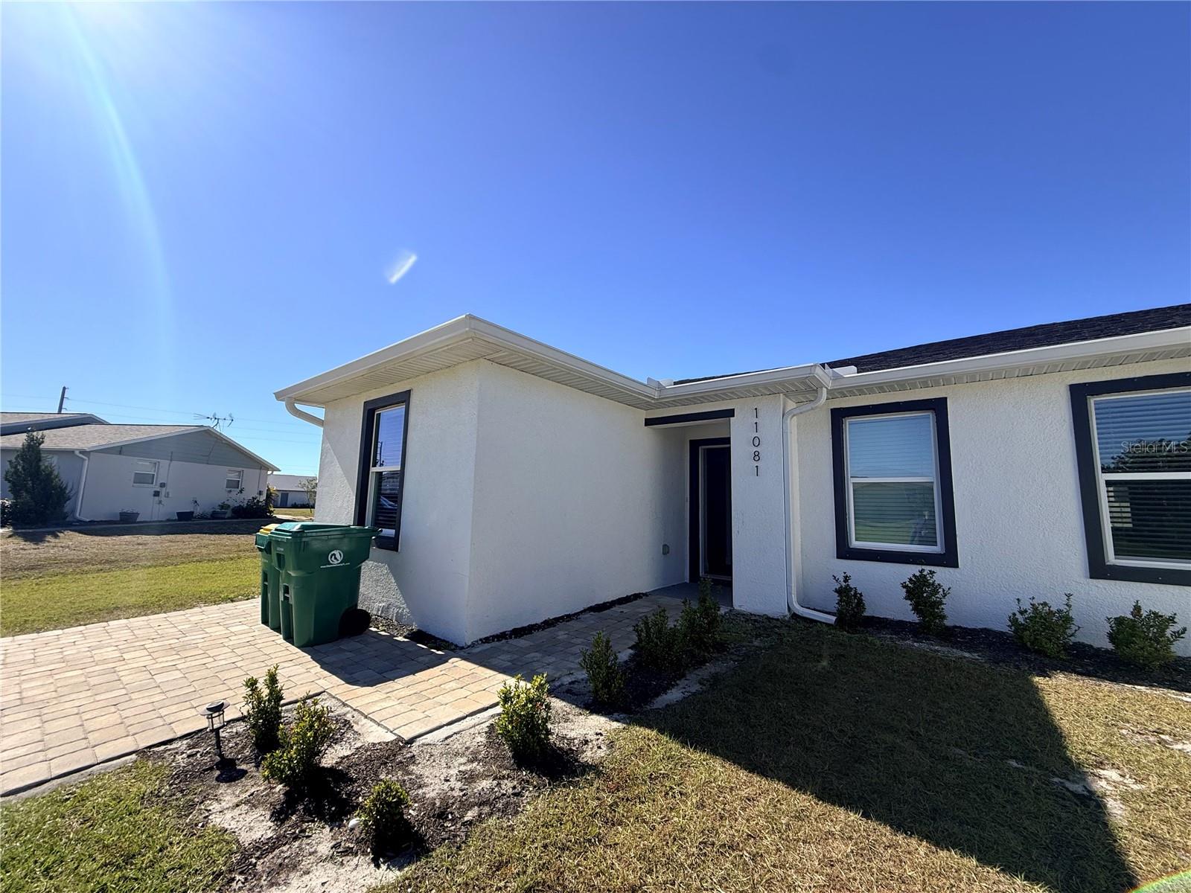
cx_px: 596
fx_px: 482
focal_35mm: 14
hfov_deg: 102.1
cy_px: 446
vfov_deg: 85.7
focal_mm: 2.22
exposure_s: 1/2024
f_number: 2.2
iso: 50
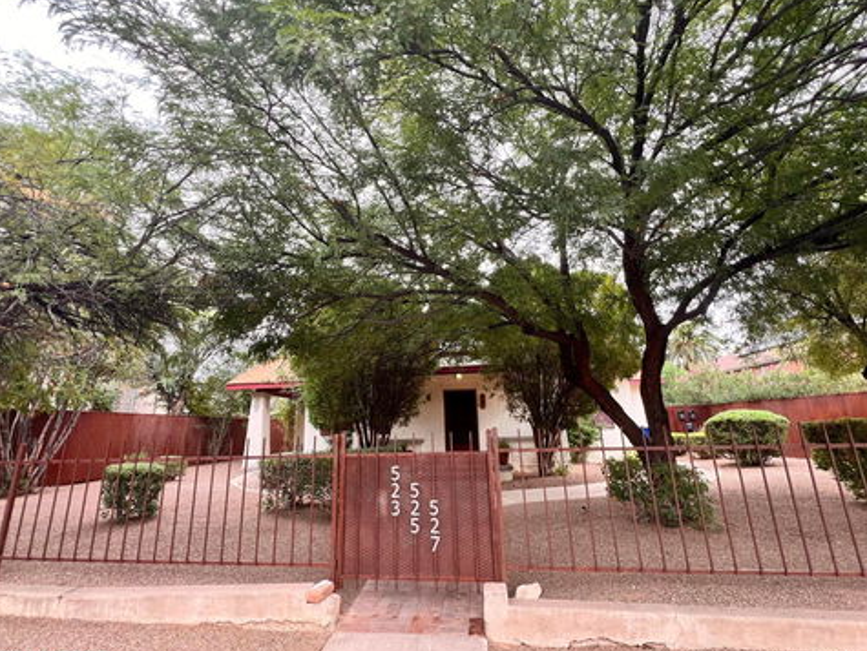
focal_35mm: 14
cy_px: 341
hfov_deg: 102.0
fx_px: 351
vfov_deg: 85.7
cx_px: 431
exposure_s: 1/99
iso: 100
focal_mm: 1.57
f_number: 1.8
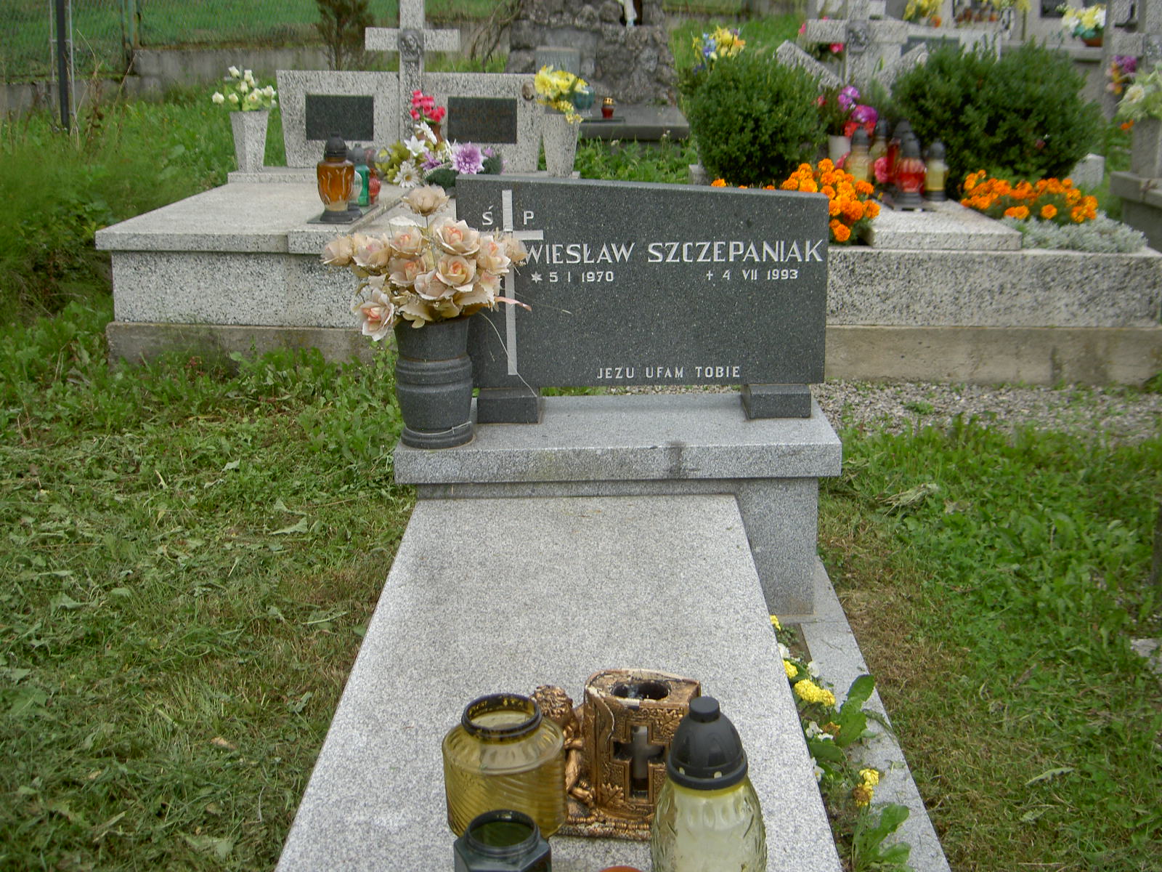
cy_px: 436
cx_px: 581
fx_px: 1309
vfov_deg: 36.8
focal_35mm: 39
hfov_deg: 47.9
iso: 50
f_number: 2.8
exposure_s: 1/100
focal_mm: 8
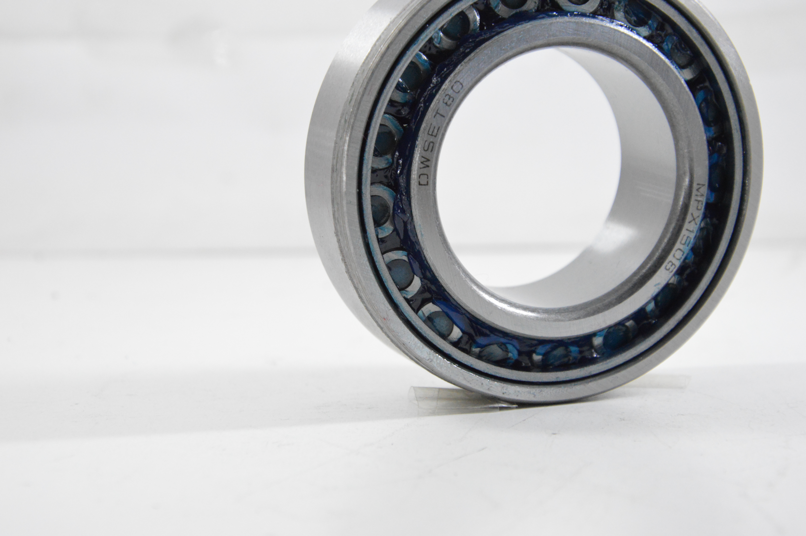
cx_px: 403
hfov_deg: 19.5
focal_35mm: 105
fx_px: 2349
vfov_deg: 13.0
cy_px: 268
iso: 3200
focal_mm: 70
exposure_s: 1/100
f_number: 8
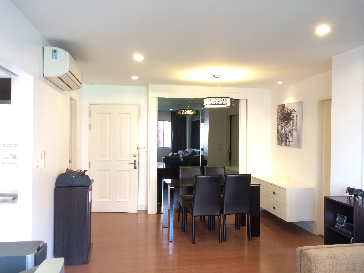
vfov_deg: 46.8
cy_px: 136
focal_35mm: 30
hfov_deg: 60.0
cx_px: 182
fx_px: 315
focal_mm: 4.12
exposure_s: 1/30
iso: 160
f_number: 2.2
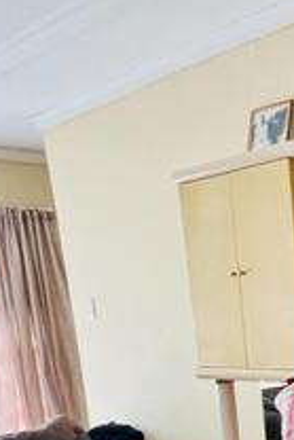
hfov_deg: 23.2
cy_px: 455
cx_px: 379
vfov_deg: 34.2
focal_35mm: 52
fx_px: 636
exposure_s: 1/99
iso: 100
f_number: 1.8
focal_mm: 1.57
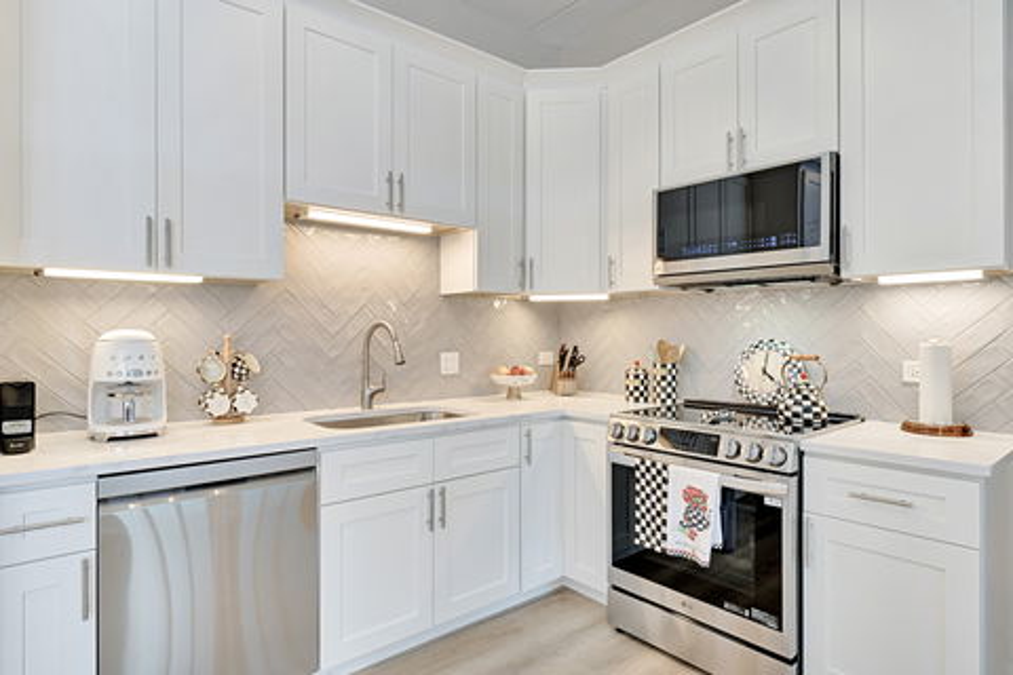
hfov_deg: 84.0
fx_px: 563
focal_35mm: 20
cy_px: 338
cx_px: 506
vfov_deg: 61.9
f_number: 9
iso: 320
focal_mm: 20
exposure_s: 1/25
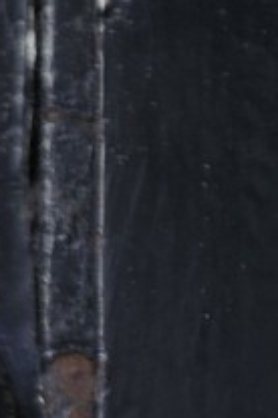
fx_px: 6252
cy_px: 1326
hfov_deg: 2.5
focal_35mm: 538
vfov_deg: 3.7
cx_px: -502
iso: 200
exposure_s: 1/100
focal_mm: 70
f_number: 2.8
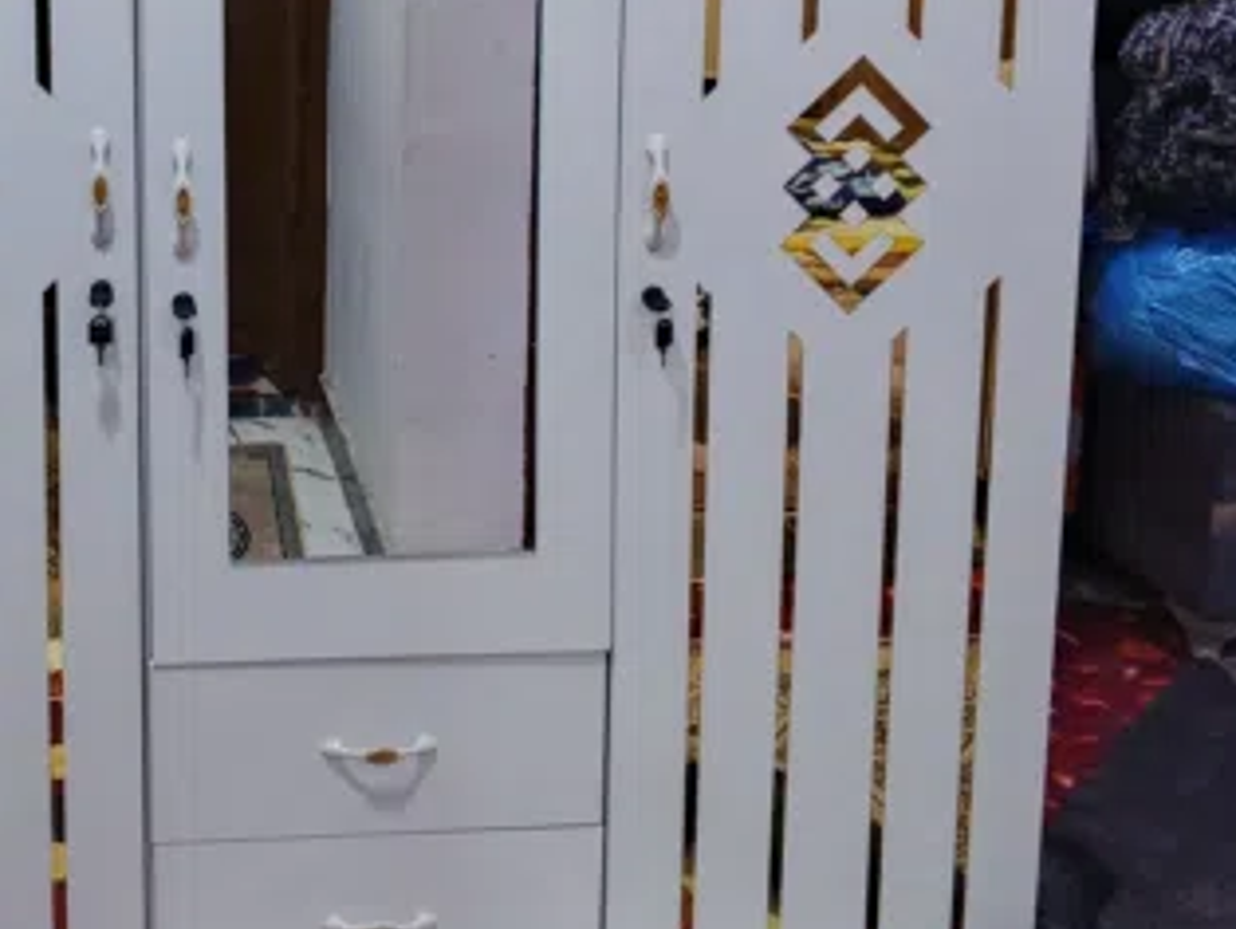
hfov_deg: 33.6
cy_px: 134
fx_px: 1965
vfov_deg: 25.9
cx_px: 201
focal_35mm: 55
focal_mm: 4.11
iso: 719
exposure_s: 1/33.3
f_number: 1.6
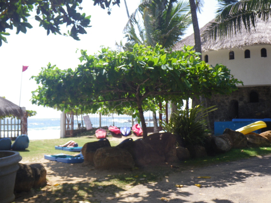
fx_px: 329
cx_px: 136
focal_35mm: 42
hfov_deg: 44.8
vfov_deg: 34.4
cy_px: 102
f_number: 4.2
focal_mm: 7.5
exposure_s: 1/250
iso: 64
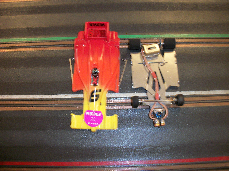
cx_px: 114
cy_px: 86
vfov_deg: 40.7
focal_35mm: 35
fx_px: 232
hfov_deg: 52.6
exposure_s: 1/30
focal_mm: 6.3
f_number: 3.1
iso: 160
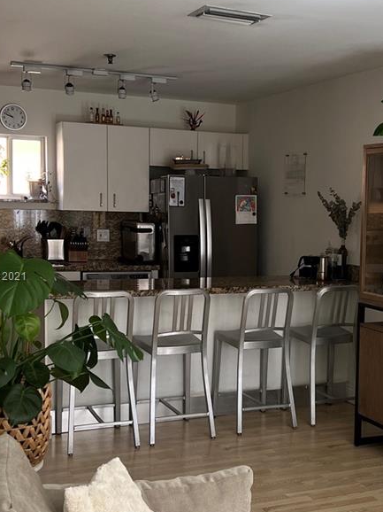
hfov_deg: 26.8
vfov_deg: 35.5
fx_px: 797
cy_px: 277
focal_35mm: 54
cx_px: 263
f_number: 1.5
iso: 80
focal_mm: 5.7
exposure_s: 1/121
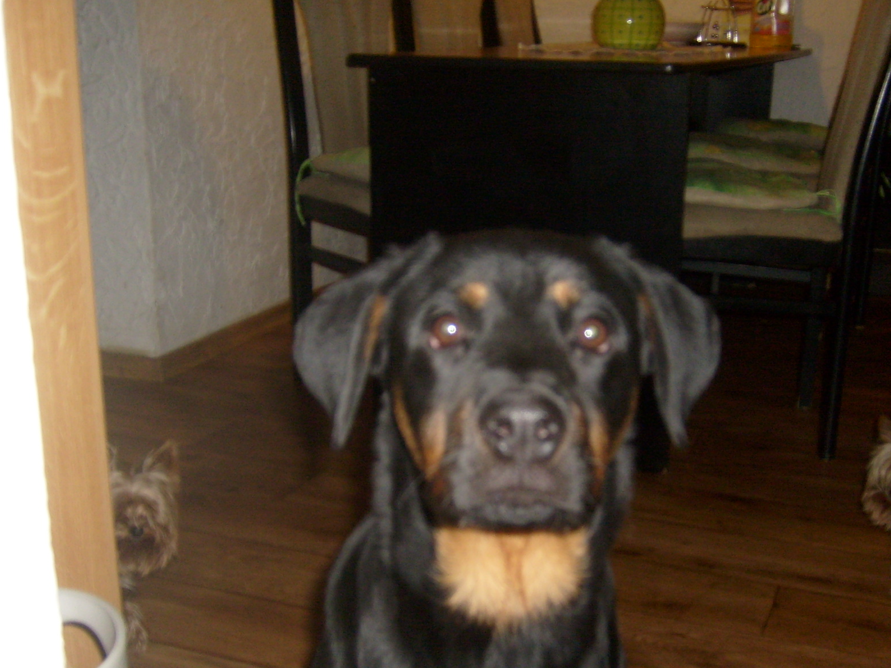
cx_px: 478
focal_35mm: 46
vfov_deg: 31.4
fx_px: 1184
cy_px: 416
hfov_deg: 41.2
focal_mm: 5.8
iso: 100
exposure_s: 1/45
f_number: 2.8
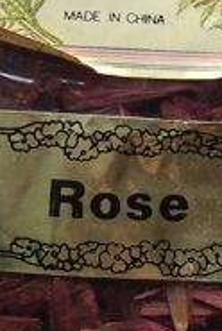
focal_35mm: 126
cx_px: 100
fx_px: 1161
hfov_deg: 10.9
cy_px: -44
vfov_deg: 15.7
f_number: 2.4
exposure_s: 1/24
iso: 50
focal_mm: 4.28
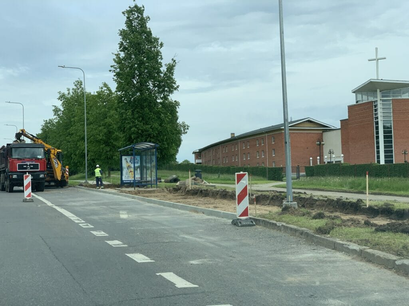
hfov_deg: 36.8
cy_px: 153
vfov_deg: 28.0
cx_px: 204
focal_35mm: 52
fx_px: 614
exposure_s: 1/841
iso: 16
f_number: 2.4
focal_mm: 6
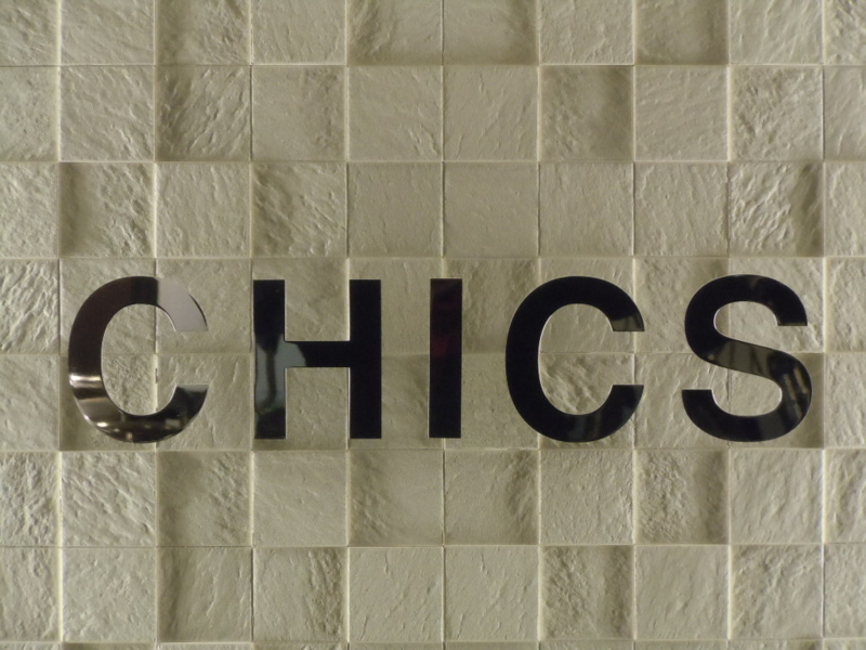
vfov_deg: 10.5
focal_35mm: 141
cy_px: 325
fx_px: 3527
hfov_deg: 14.0
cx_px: 433
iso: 800
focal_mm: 25.3
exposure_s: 1/25
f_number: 5.5
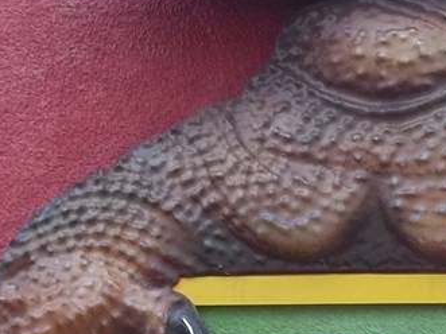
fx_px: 3052
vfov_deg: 6.3
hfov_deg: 8.4
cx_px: 291
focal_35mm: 237
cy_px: 273
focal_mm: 8.8
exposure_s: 1/125
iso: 64
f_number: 3.6
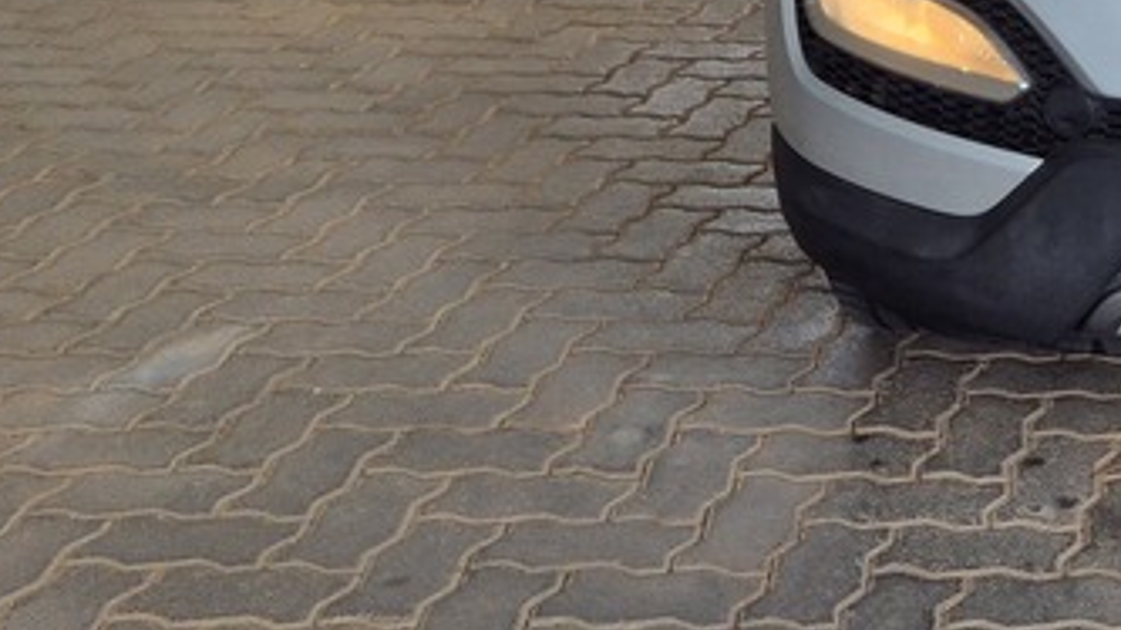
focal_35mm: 77
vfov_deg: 14.4
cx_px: 1619
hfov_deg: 23.0
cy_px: -374
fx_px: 2288
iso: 25
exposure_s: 1/698
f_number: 1.8
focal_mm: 5.4
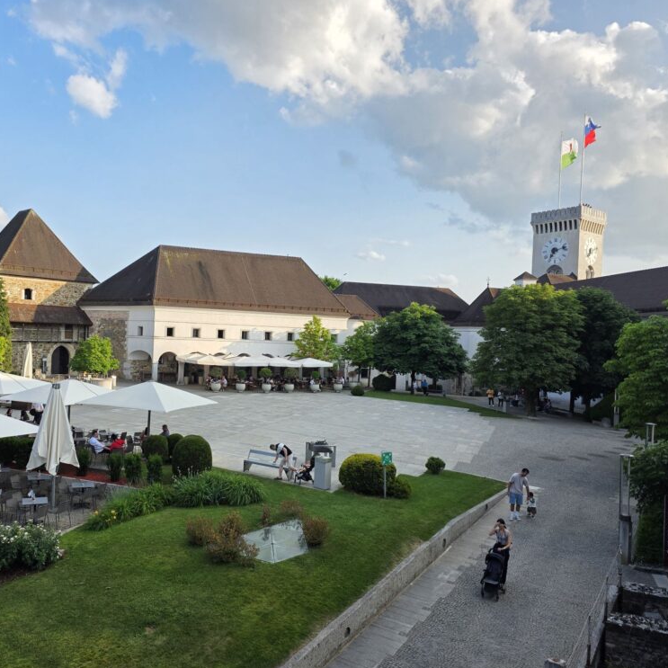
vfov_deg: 57.3
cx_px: 256
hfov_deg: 56.7
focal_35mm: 28
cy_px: 343
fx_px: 611
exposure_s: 1/2259
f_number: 1.7
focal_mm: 6.3
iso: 80
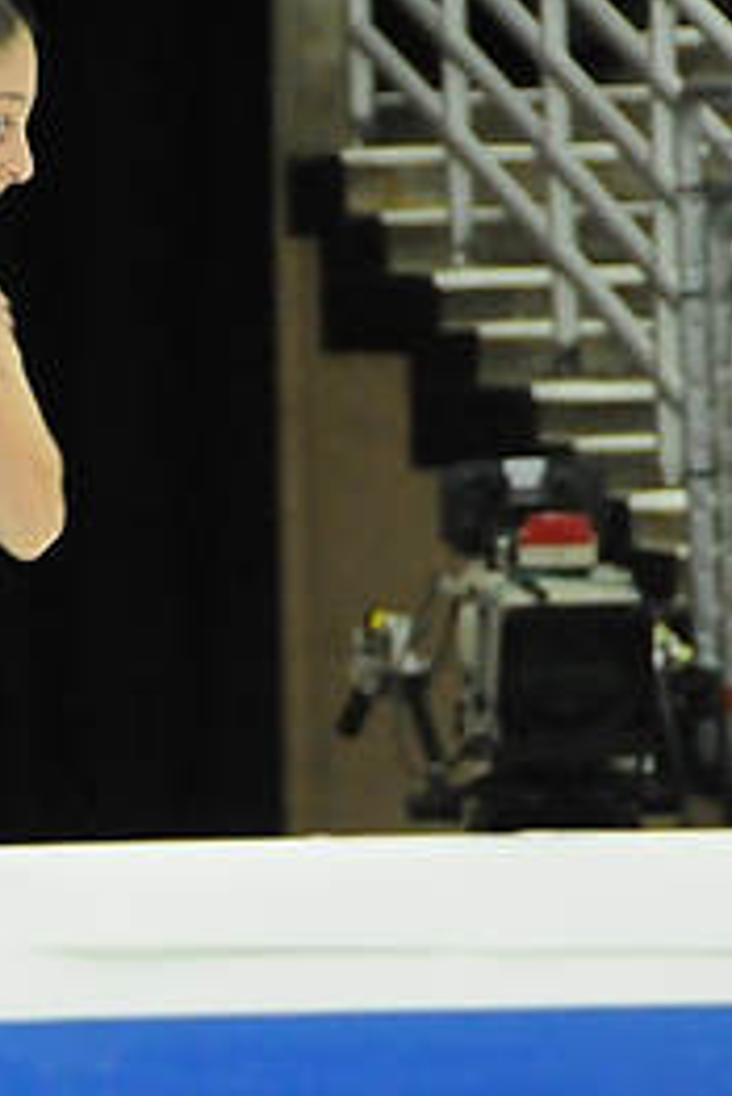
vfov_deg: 3.3
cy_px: 772
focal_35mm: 619
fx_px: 18839
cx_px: -105
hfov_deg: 2.2
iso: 3200
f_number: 5.6
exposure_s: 1/500
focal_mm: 135
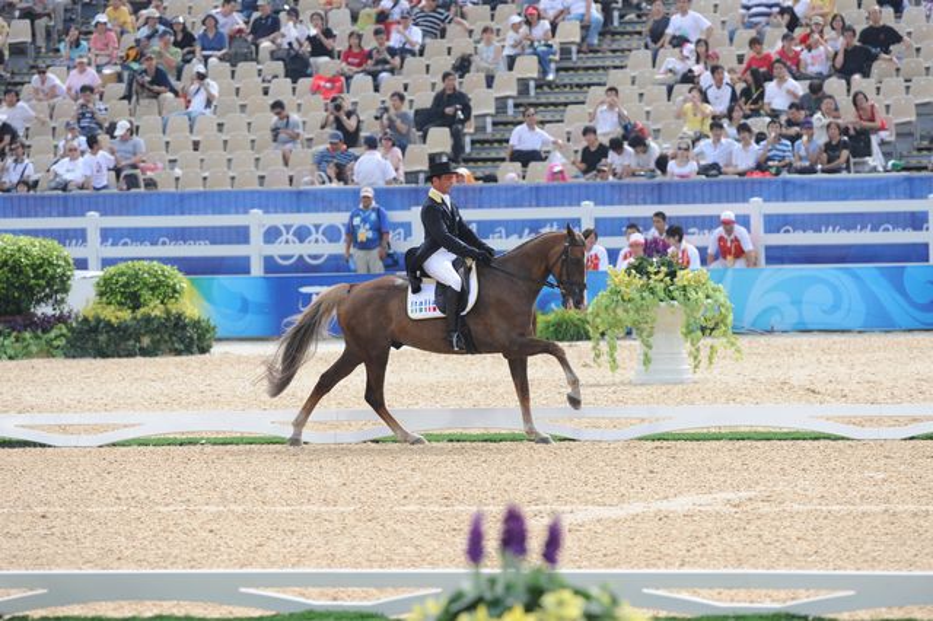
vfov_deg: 4.6
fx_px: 7771
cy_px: 310
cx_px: 466
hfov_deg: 6.9
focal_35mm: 300
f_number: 5
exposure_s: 1/2500
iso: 640
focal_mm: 300
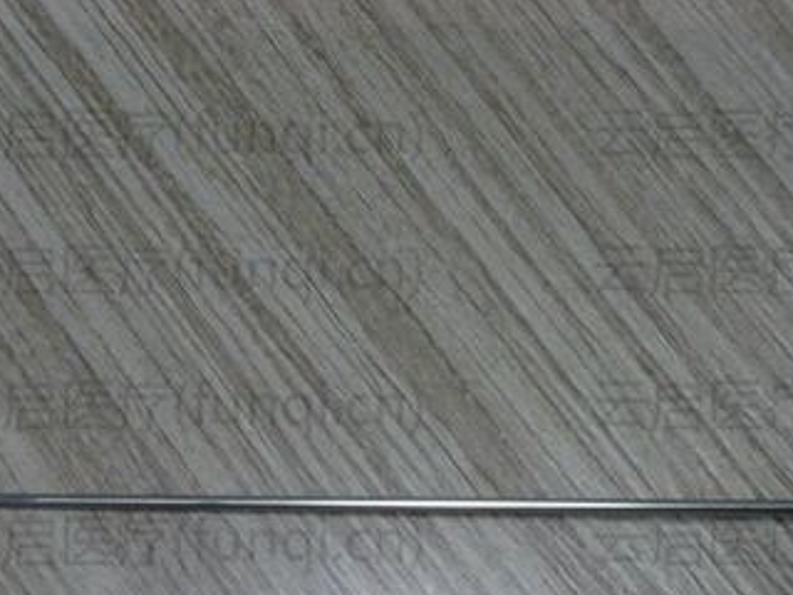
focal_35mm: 45
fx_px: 1031
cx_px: 607
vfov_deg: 30.6
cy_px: 550
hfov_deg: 40.7
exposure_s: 1/30
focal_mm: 4.1
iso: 1000
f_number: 5
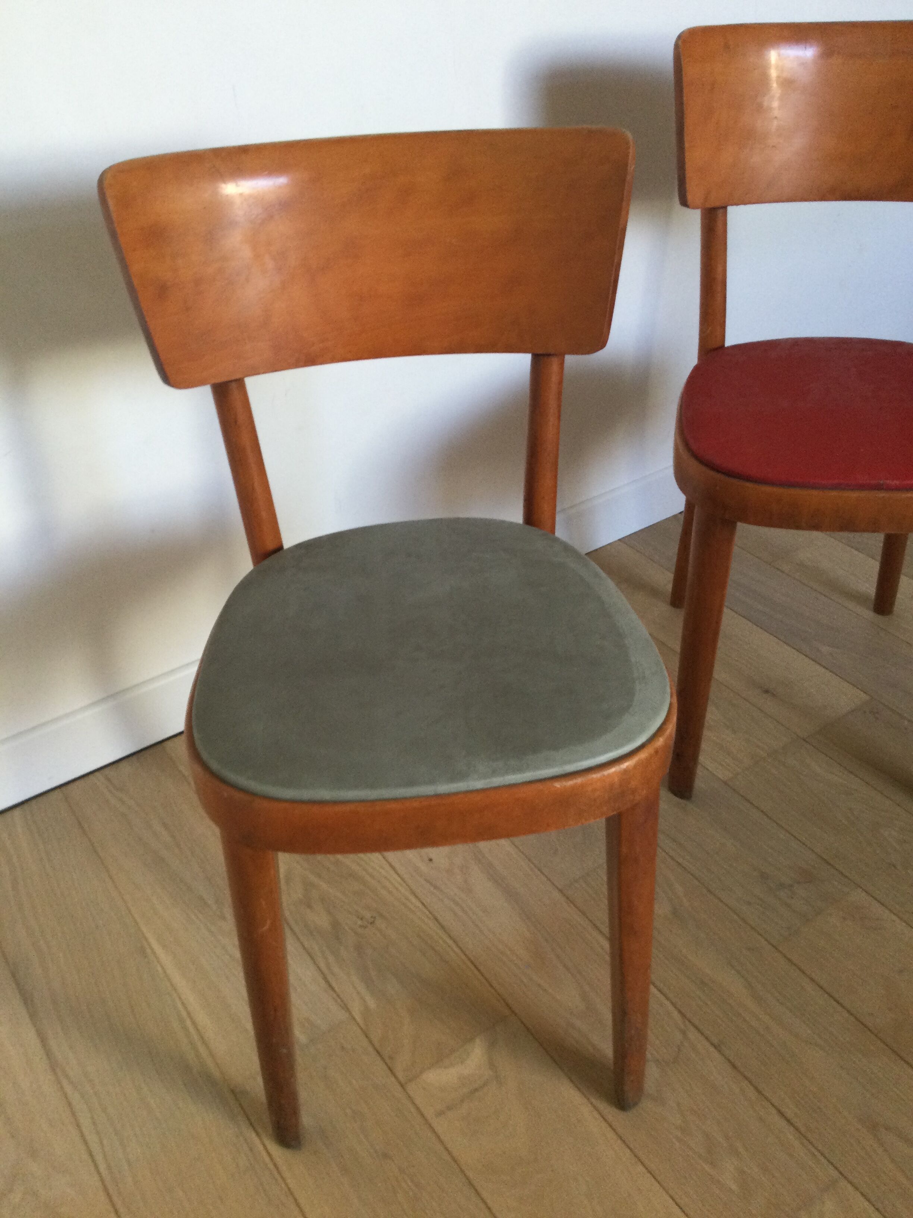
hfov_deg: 45.4
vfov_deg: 58.4
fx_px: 1090
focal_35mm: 31
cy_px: 609
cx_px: 456
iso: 64
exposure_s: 1/33
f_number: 2.4
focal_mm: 3.3
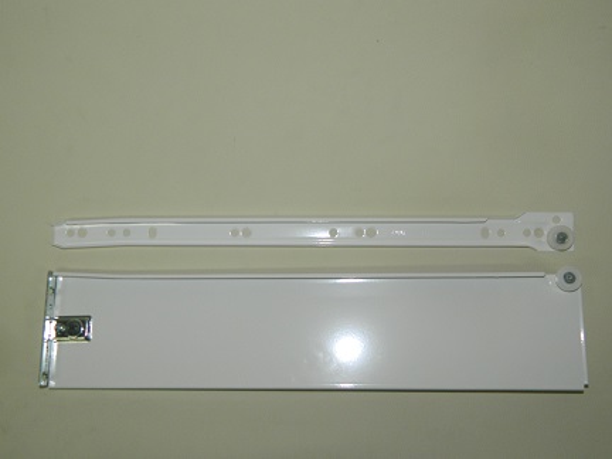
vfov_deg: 35.1
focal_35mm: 41
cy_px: 230
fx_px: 725
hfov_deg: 45.8
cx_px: 306
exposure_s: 1/40
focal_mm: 7.3
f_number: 3.5
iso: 200
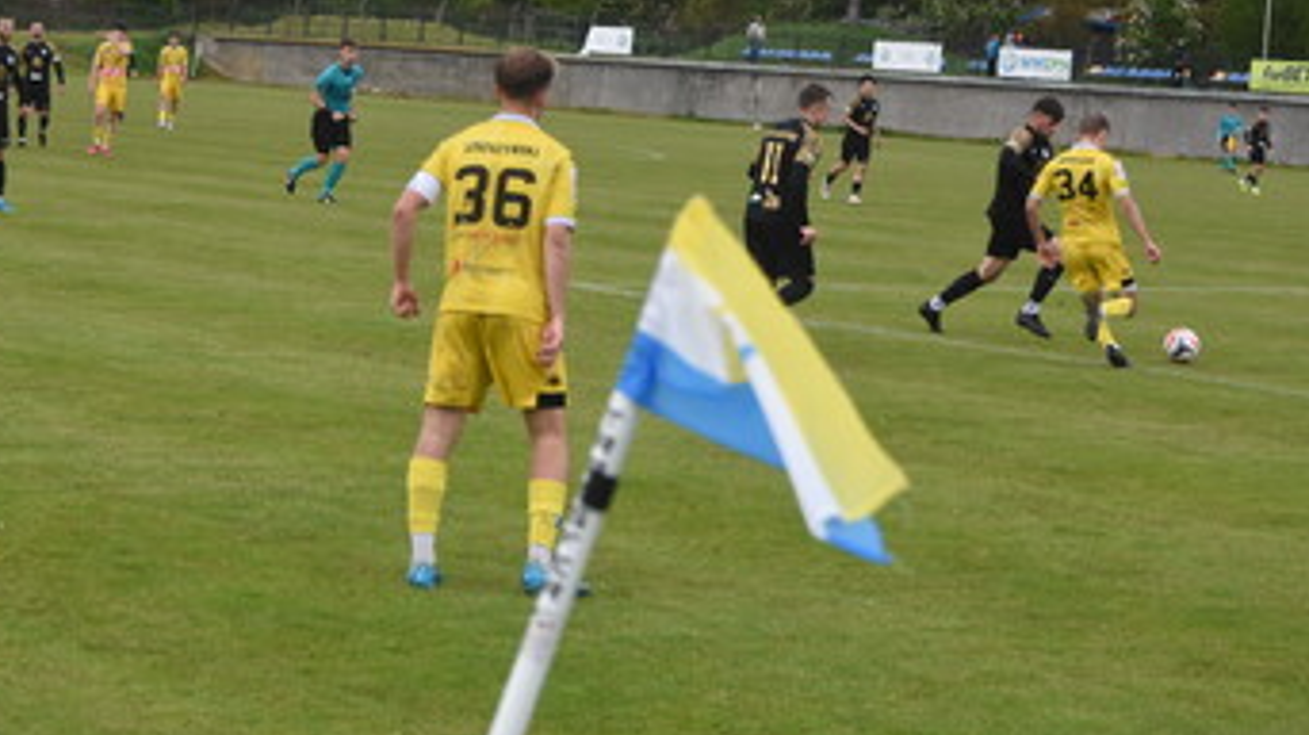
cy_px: 222
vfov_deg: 12.3
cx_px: 513
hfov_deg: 21.8
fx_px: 3400
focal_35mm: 98
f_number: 4
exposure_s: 1/1250
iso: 1250
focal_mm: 50
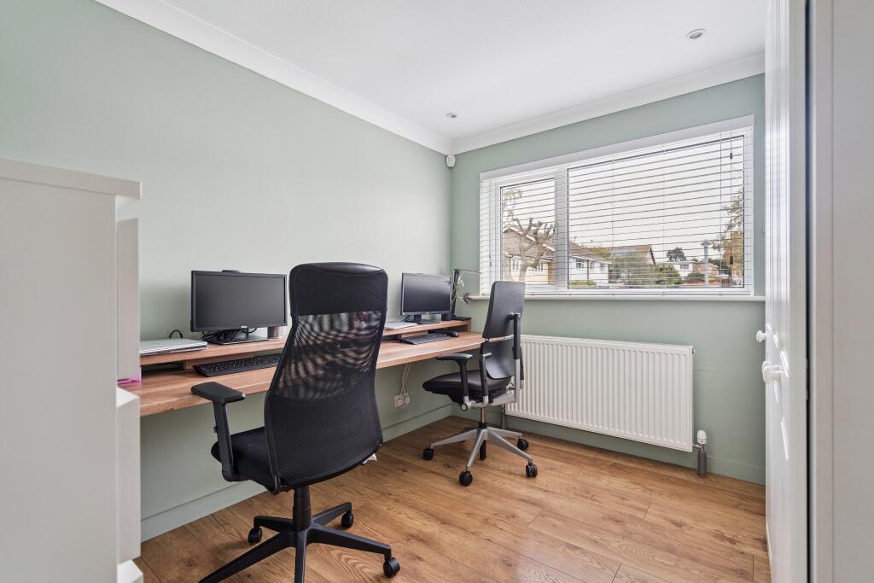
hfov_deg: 96.7
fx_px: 388
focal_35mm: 16
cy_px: 292
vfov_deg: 73.8
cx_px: 437
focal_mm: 16
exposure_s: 1/13
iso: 320
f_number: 5.6
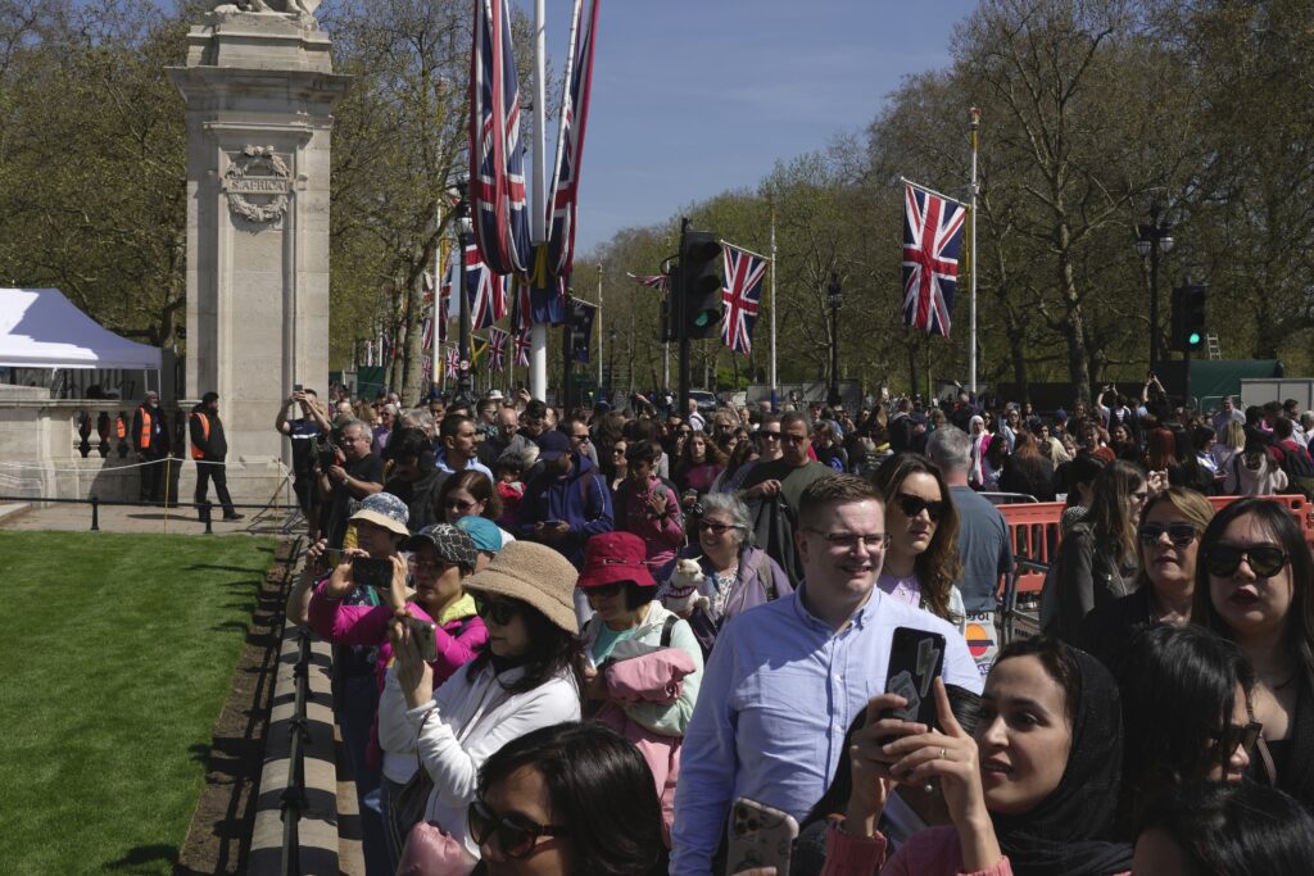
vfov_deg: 37.9
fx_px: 1278
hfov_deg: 54.4
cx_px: 657
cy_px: 438
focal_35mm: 35
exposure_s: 1/500
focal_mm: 35
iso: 160
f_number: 11
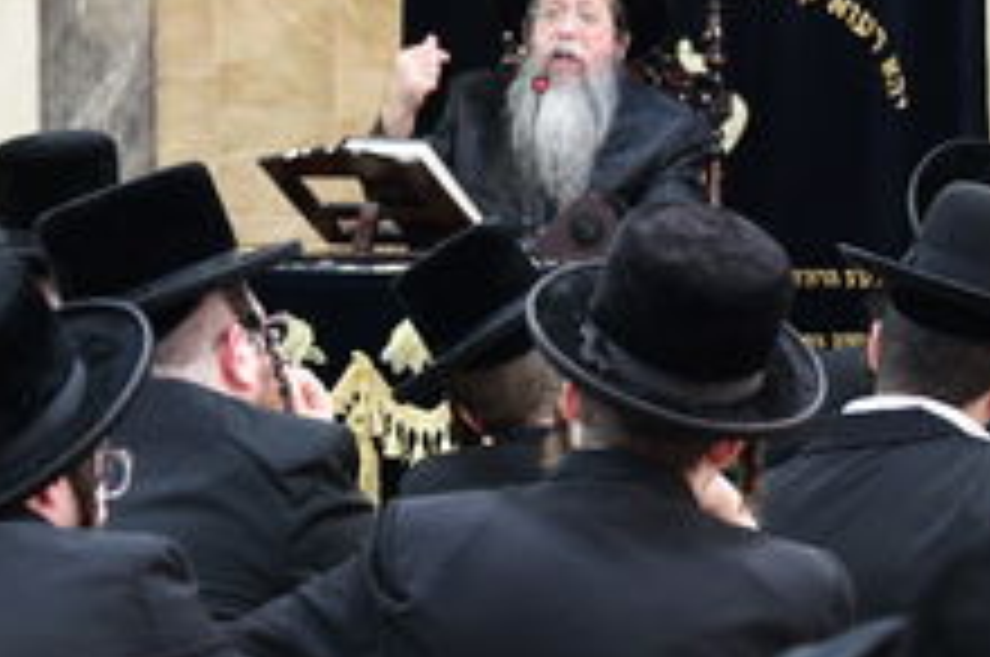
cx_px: 450
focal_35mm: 191
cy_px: 225
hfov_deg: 10.8
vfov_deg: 7.2
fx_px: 5245
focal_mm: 105
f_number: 5.6
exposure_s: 1/100
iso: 6400
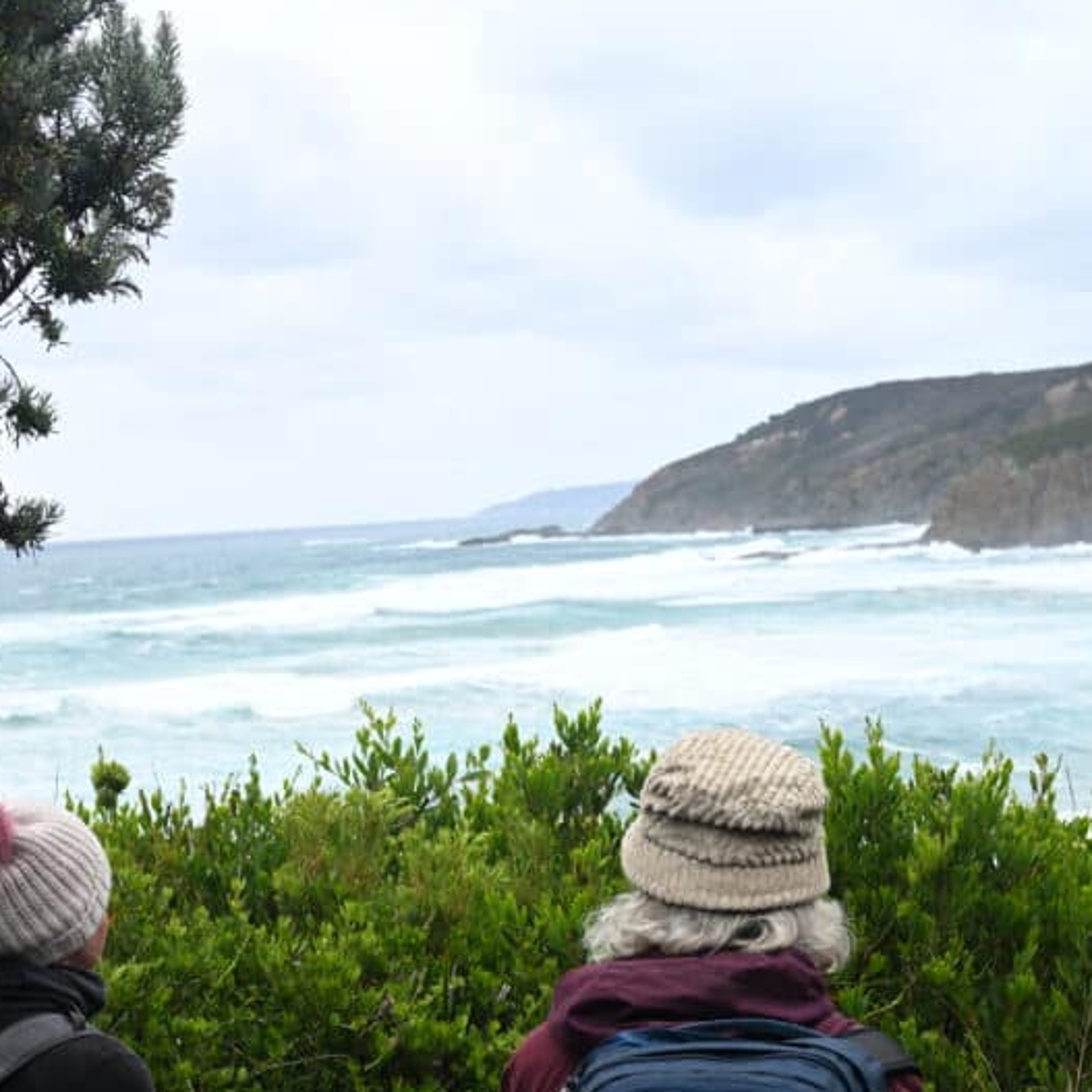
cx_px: 461
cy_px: 939
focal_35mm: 66
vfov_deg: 25.5
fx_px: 2356
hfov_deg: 26.1
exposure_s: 1/200
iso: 100
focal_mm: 40
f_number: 7.1
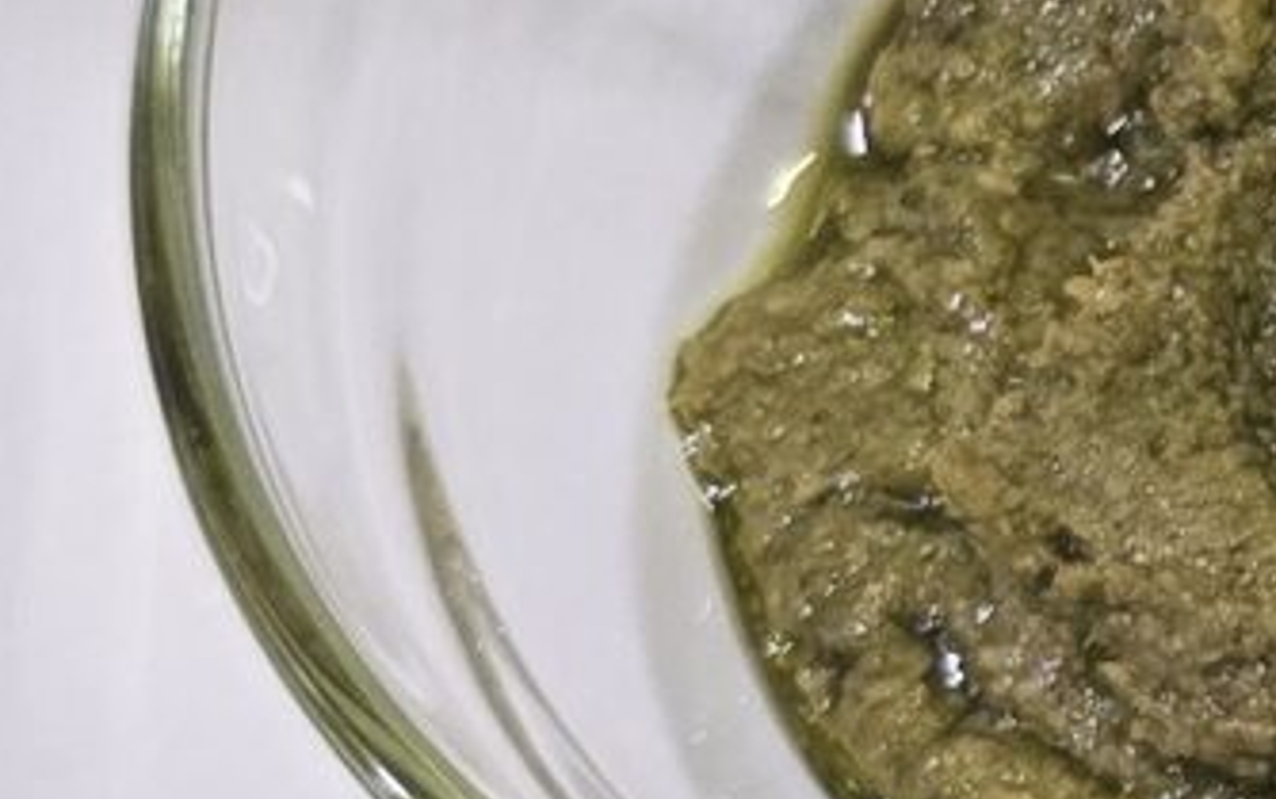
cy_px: 168
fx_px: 6505
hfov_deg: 10.4
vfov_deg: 7.0
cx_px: 2479
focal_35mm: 187
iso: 160
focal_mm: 6.3
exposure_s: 1/180
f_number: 1.7
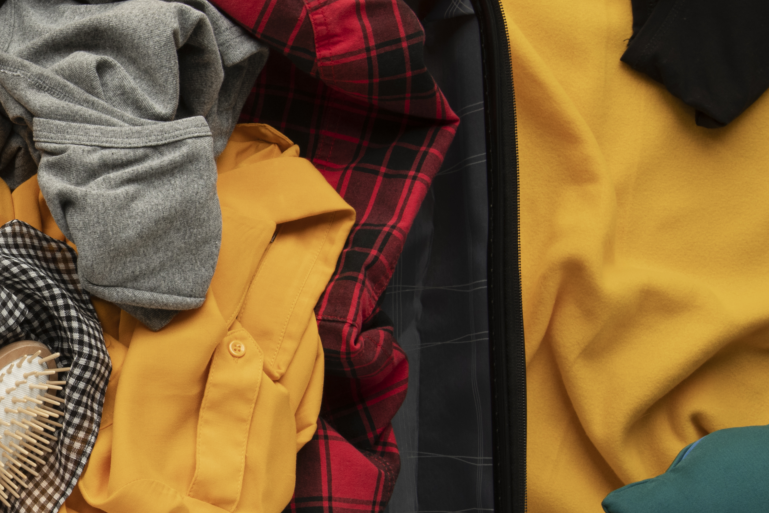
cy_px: 366
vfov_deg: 14.7
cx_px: -133
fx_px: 1987
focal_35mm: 93
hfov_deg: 20.6
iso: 250
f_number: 14
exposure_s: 1/13
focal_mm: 38
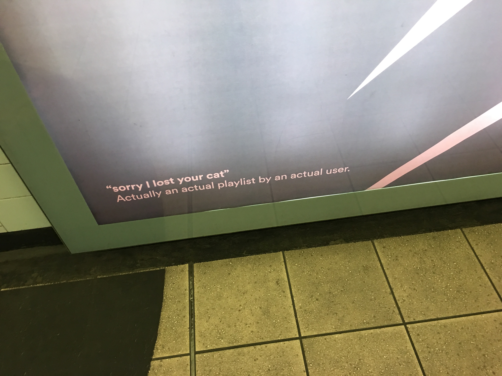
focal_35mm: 29
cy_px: 188
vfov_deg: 48.2
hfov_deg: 61.7
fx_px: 421
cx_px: 251
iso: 80
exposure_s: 1/17
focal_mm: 4.15
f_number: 2.2
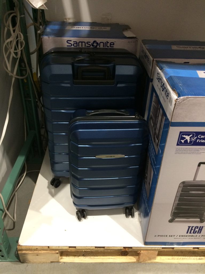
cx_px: 102
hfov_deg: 48.2
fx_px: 229
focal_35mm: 29
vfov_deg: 61.7
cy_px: 137
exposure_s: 1/30
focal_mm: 4.15
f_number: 2.2
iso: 160
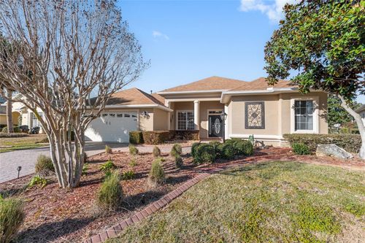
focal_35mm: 14
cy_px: 122
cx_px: 182
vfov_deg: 81.2
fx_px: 142
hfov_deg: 104.3
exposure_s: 1/500
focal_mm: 14
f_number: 7.1
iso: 400
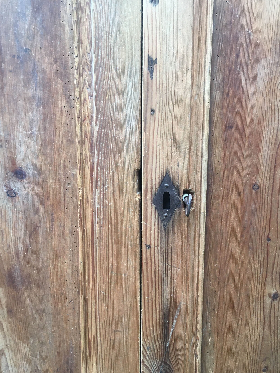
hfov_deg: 39.6
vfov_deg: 51.4
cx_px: 162
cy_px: 184
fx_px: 388
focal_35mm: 36
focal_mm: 4.15
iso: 32
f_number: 2.2
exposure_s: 1/33
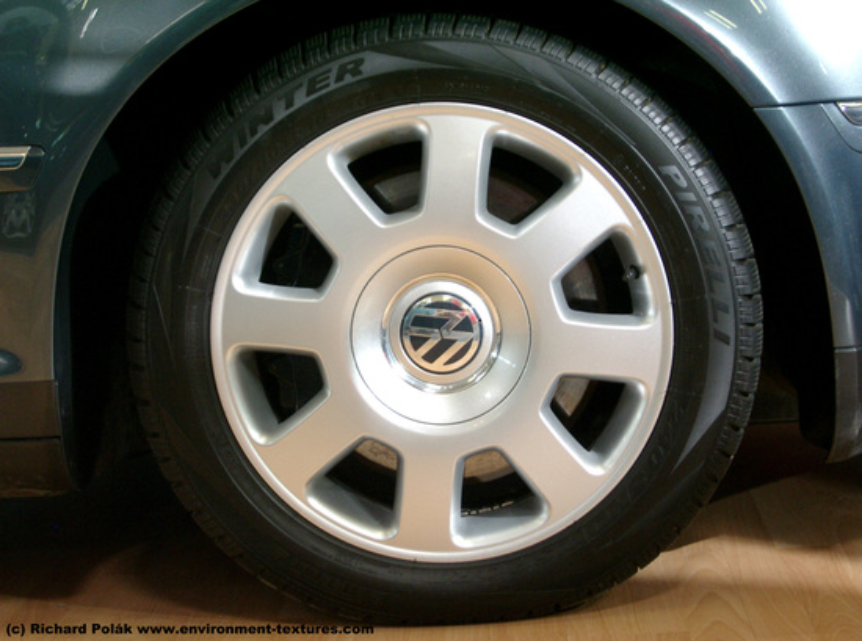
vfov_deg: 16.9
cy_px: 320
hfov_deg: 22.6
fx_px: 2160
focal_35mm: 87
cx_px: 431
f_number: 4.2
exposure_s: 1/30
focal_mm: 17.7
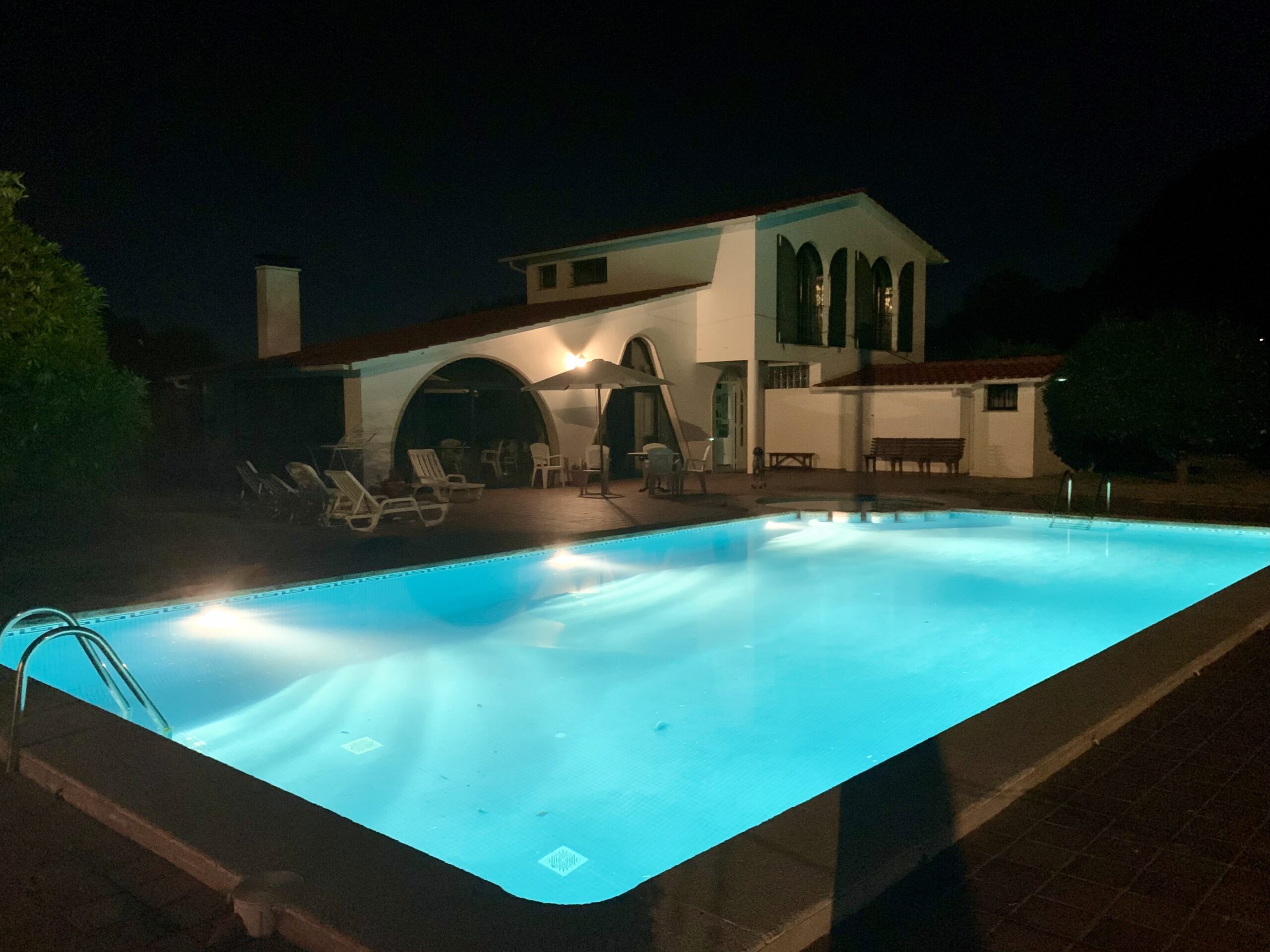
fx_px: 954
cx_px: 635
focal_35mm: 26
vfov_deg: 53.1
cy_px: 476
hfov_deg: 67.3
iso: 1600
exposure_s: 1/15
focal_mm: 4.25
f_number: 1.8
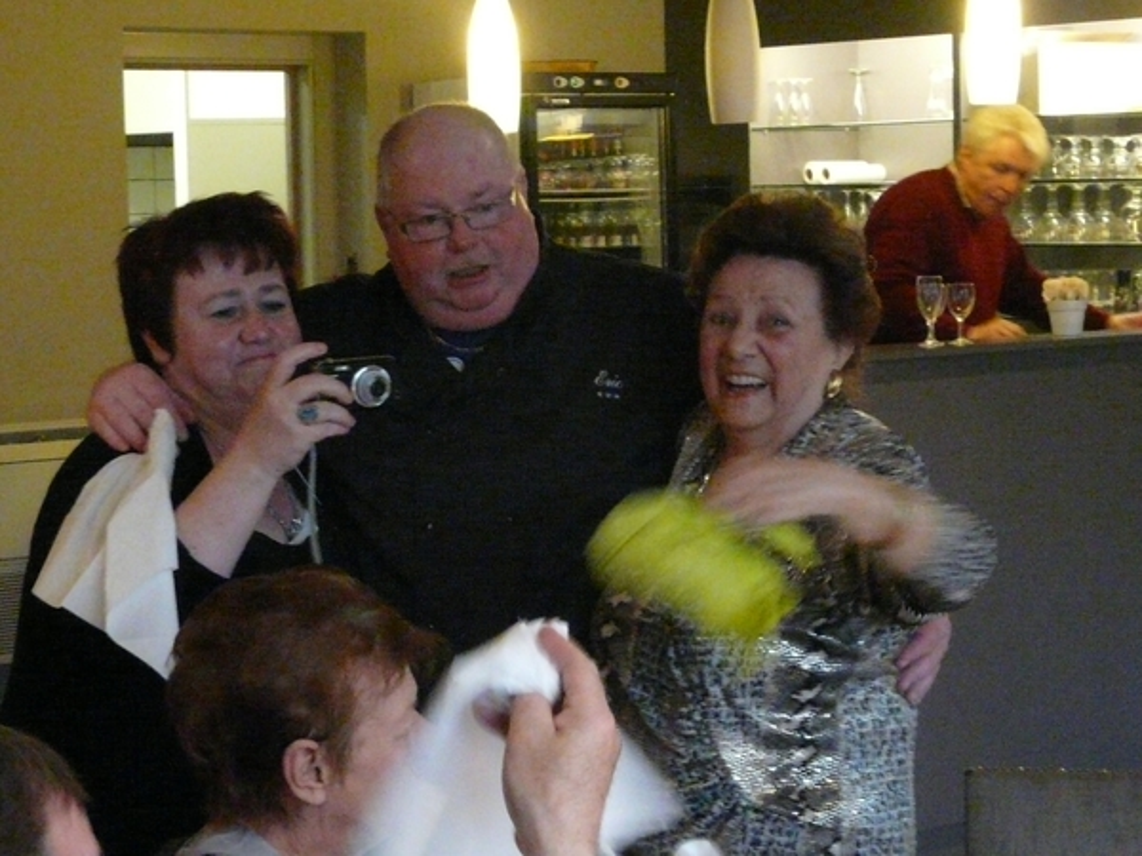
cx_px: 571
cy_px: 428
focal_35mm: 88
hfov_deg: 22.3
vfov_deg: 16.8
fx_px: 2903
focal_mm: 9
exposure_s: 1/25
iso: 800
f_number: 3.2
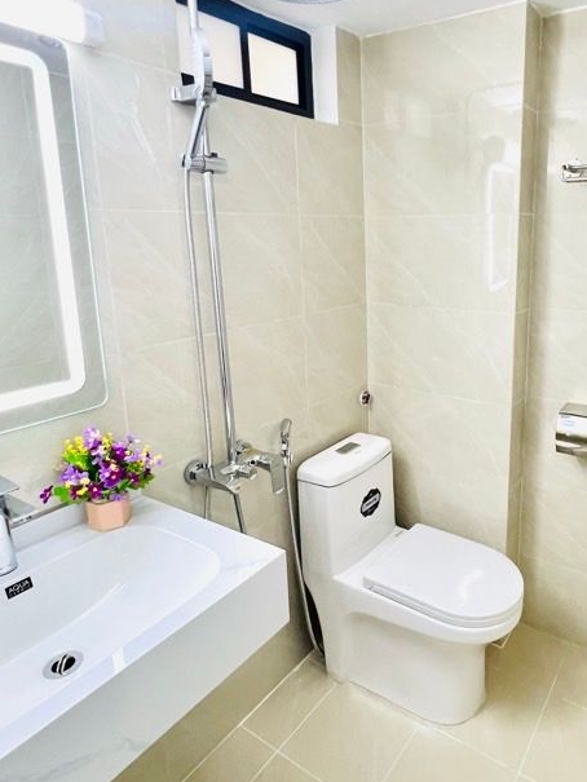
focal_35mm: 22
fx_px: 497
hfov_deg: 59.7
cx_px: 392
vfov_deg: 76.1
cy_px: 346
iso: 200
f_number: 1.8
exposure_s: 1/100
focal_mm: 1.57
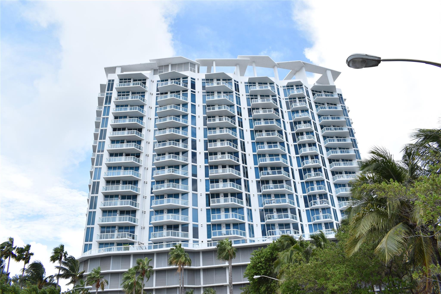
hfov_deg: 67.4
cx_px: 220
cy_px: 147
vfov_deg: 47.9
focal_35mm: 27
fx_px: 331
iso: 100
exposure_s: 1/125
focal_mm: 18
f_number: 7.1
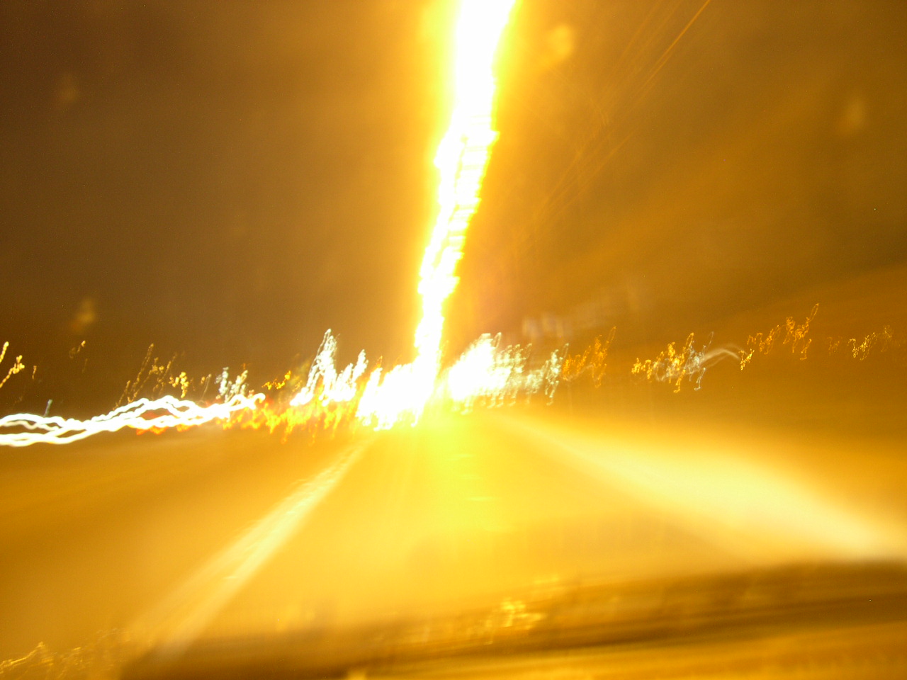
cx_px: 454
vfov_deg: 37.7
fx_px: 996
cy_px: 340
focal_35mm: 38
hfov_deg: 49.0
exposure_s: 8
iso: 100
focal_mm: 8
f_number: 2.8
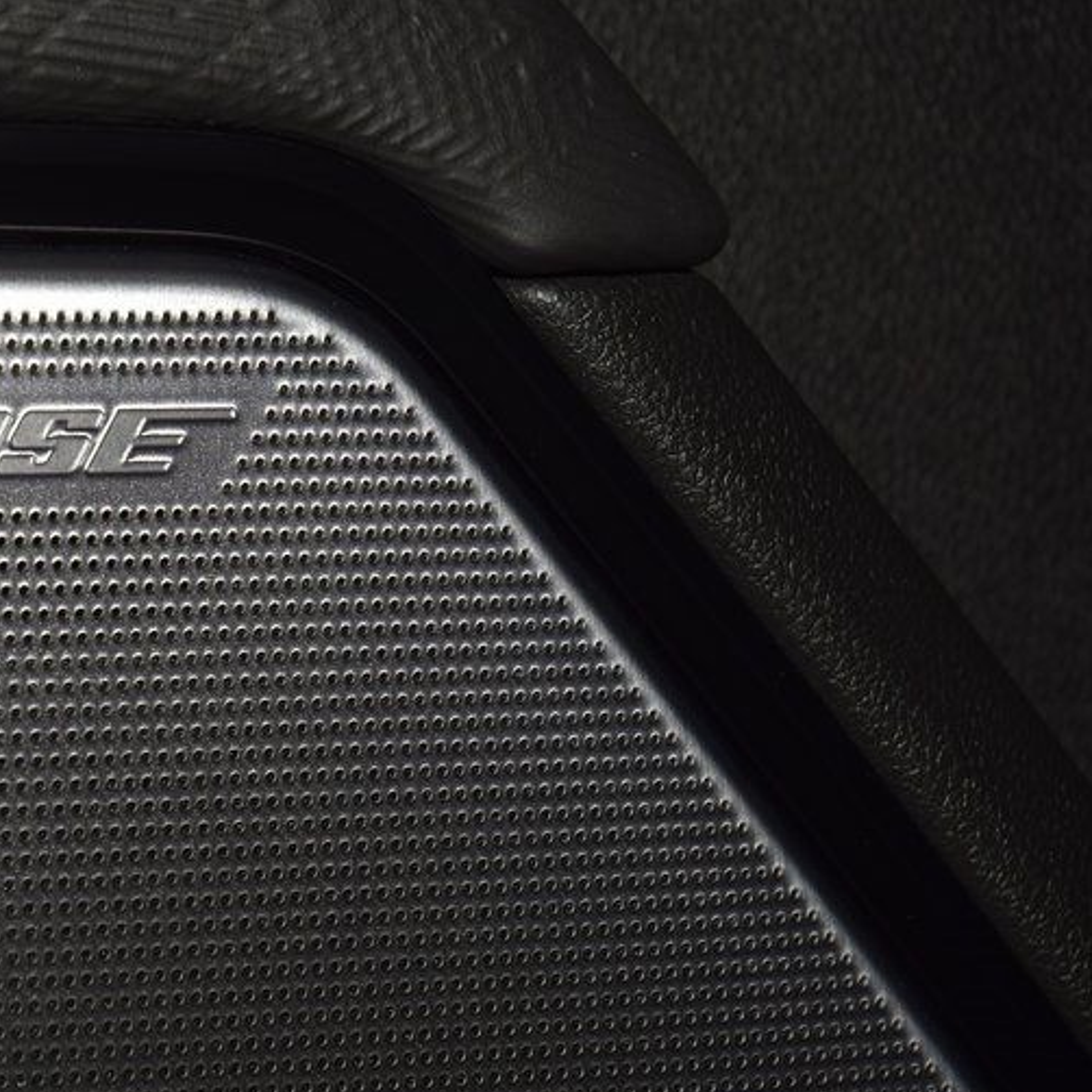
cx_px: 20
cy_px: 440
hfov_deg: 9.5
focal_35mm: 182
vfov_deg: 9.6
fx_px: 6496
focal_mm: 70
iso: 100
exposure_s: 1/125
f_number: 8
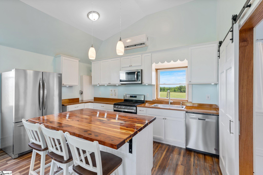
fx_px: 117
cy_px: 88
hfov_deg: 96.7
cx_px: 132
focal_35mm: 16
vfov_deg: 73.7
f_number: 9
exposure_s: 1/2
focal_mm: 16
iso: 200
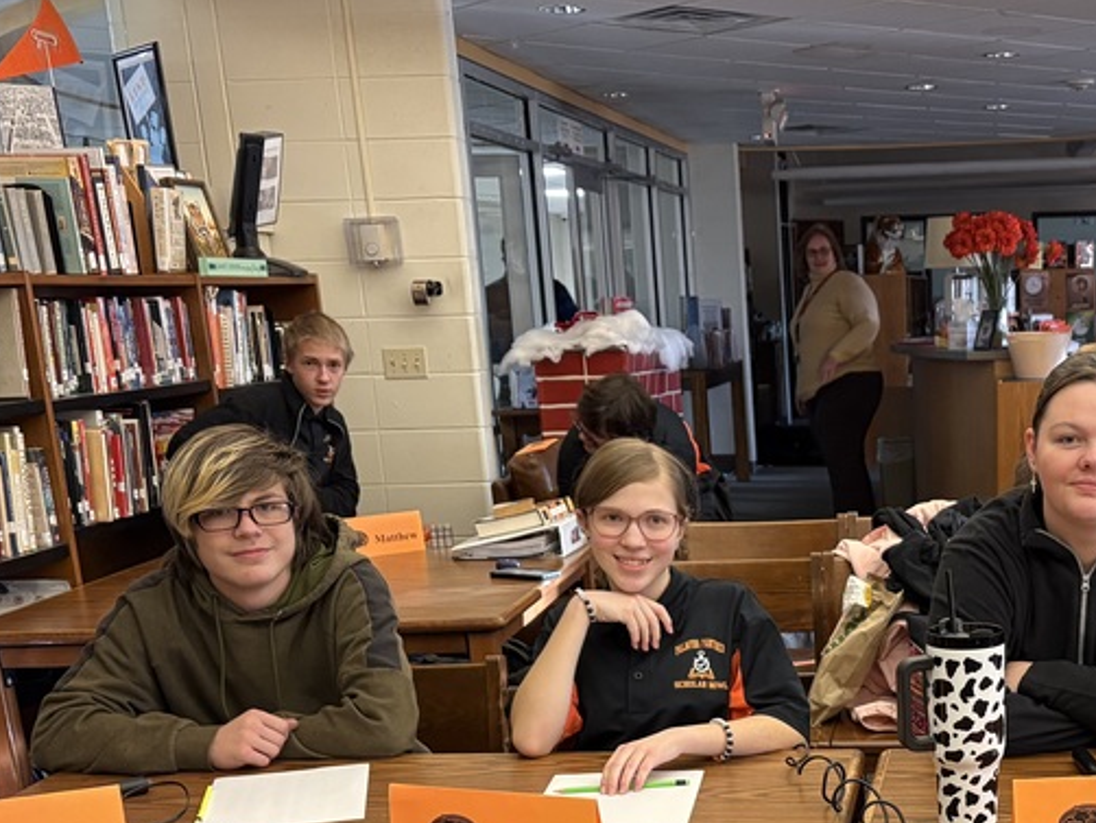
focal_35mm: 53
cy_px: 766
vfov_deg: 26.5
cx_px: 932
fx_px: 1679
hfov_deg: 34.6
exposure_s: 1/60
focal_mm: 5.96
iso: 200
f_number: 1.6
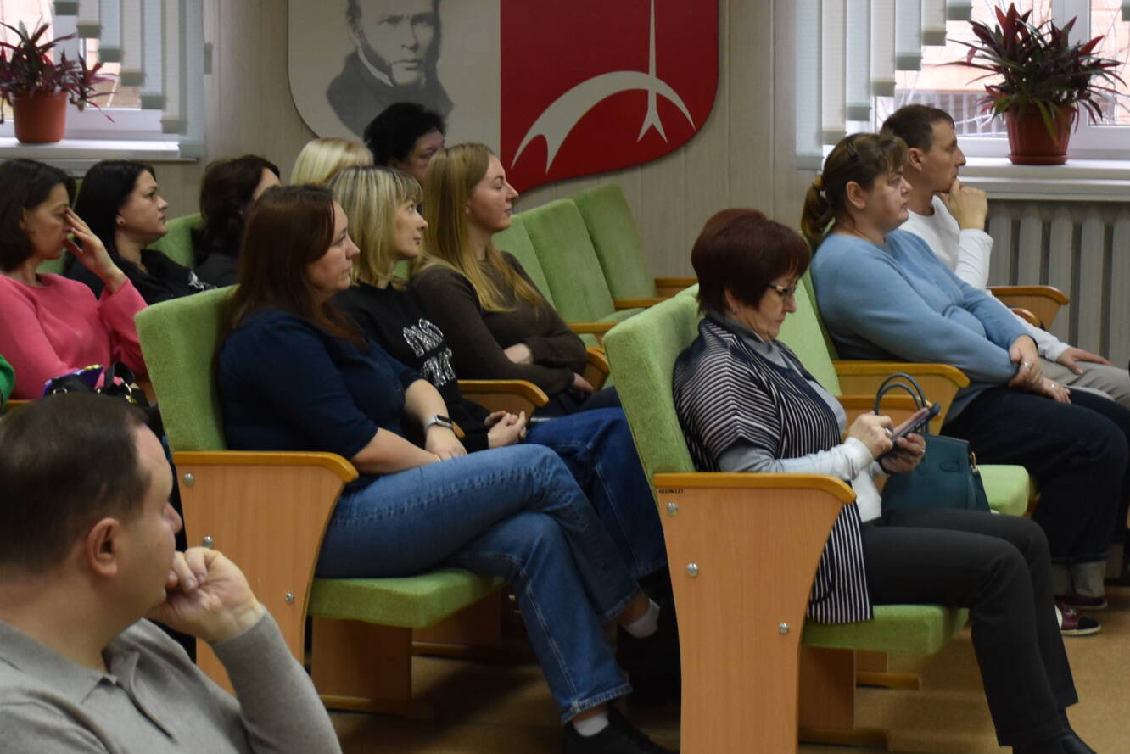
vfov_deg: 13.9
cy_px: 98
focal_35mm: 98
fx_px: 3077
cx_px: 638
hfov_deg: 20.8
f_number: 4.2
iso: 900
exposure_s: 1/60
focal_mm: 34
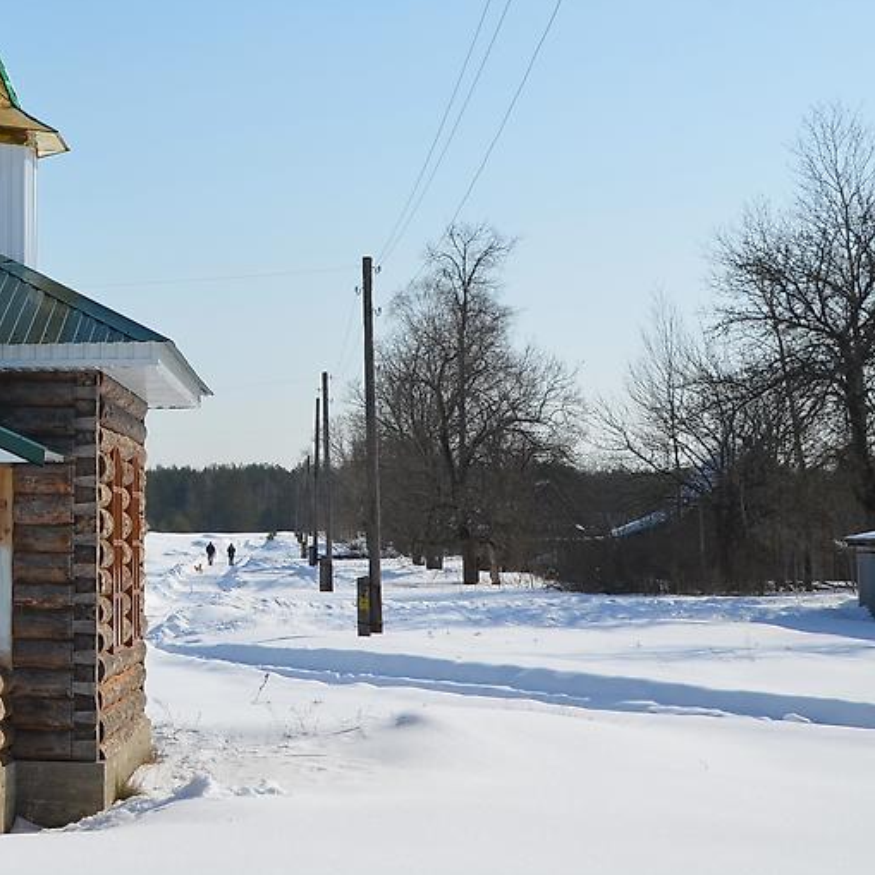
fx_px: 2145
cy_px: 288
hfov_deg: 21.7
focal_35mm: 75
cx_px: -127
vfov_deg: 23.0
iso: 100
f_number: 10
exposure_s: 1/400
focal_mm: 25
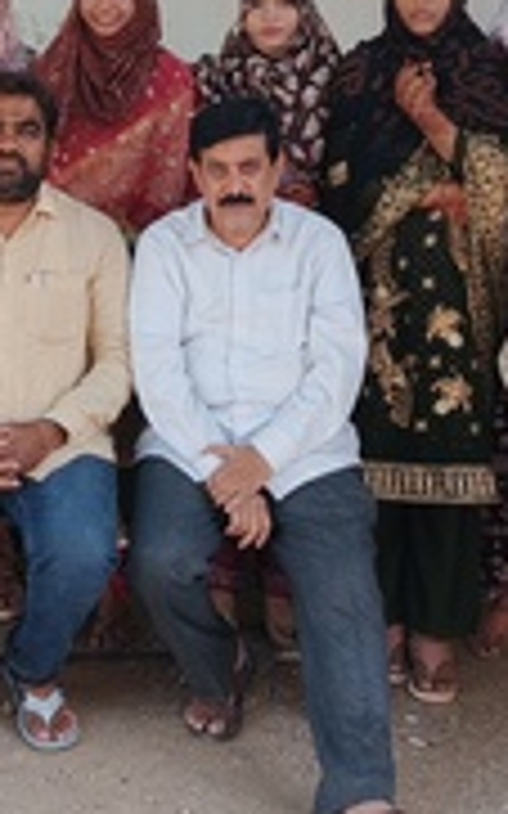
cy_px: 236
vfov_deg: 27.2
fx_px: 1663
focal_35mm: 75
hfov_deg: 17.1
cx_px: 45
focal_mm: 4.22
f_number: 1.8
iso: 53
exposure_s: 1/50
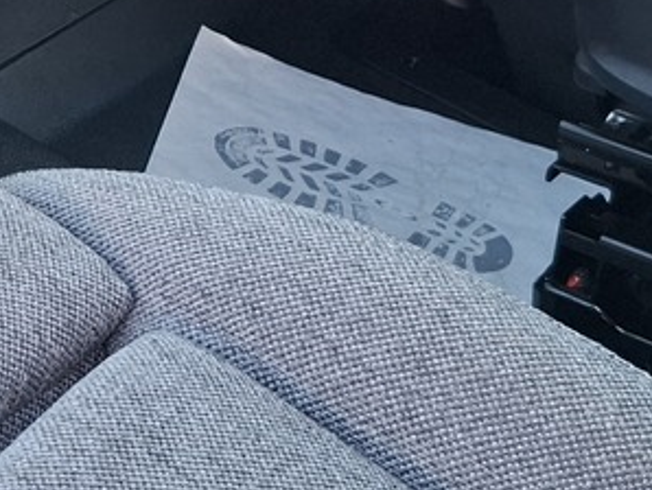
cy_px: -7
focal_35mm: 111
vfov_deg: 13.2
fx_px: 2092
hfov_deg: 16.8
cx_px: -179
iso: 100
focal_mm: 5.54
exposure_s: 1/100
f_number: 1.8
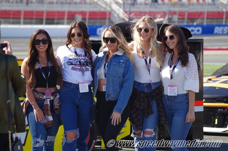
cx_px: 114
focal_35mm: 162
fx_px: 1024
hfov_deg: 12.7
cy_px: 76
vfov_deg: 8.4
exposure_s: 1/1000
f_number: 4
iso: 320
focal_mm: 108
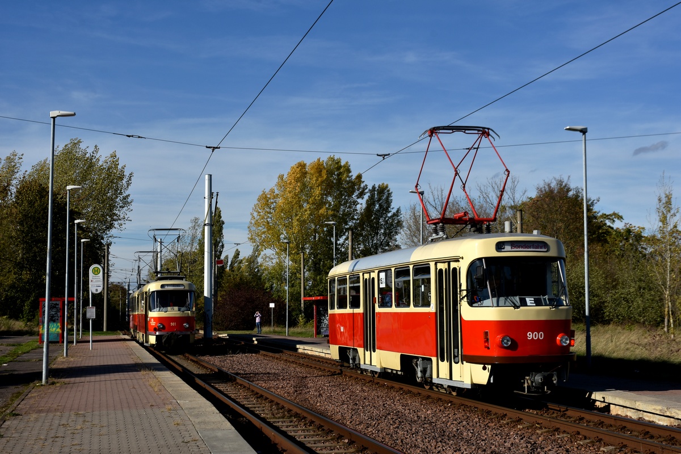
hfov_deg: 35.1
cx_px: 340
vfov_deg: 23.8
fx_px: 1078
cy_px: 227
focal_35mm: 57
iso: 125
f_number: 10
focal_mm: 38
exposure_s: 1/400
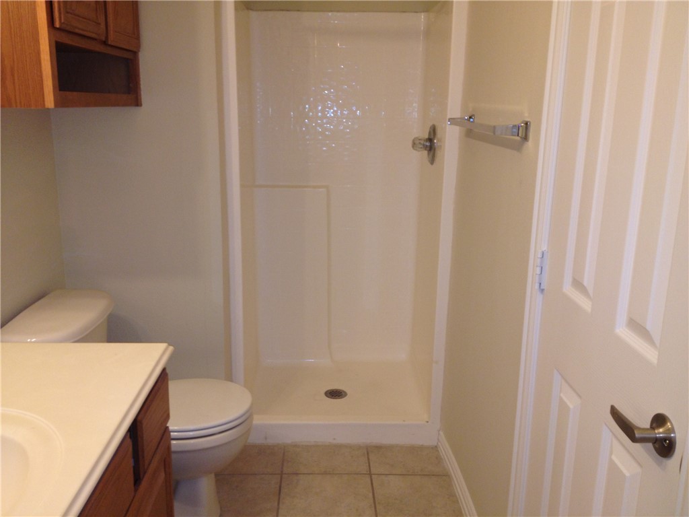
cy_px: 258
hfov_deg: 52.6
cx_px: 344
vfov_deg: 40.7
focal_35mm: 35
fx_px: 697
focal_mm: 4.28
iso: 80
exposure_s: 1/20
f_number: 2.4
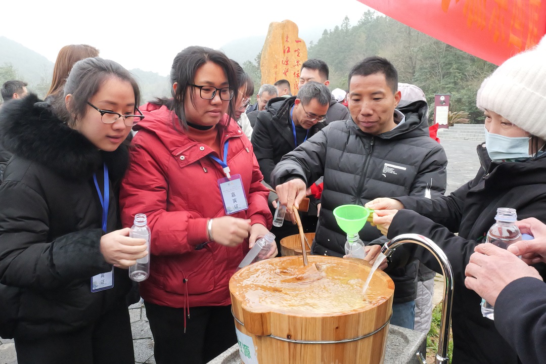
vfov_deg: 42.3
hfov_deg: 60.3
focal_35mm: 31
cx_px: 273
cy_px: 182
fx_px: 470
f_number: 22
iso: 20000
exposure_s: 1/160
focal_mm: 31
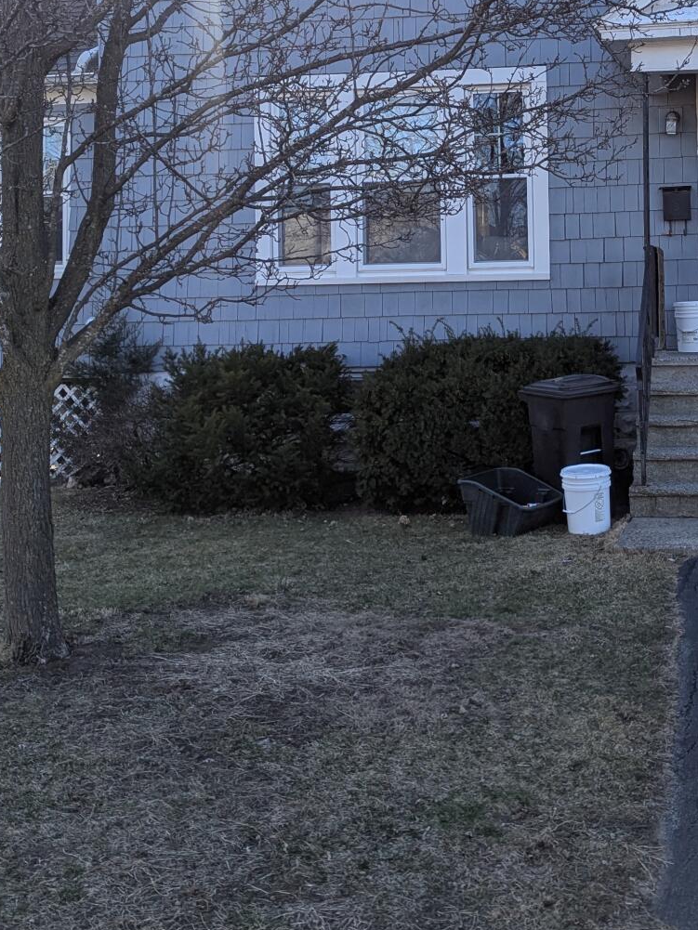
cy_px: 234
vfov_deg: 38.6
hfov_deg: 29.6
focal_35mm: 48
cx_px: 553
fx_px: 1290
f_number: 1.85
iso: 23
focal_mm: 6.81
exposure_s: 1/877
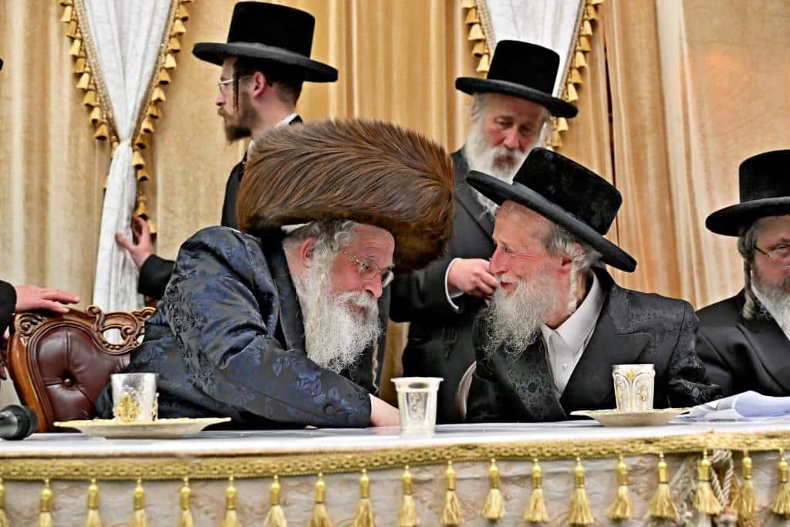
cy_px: 264
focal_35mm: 54
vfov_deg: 25.1
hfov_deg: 36.9
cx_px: 395
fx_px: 1185
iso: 1250
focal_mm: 54
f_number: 4
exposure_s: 1/250
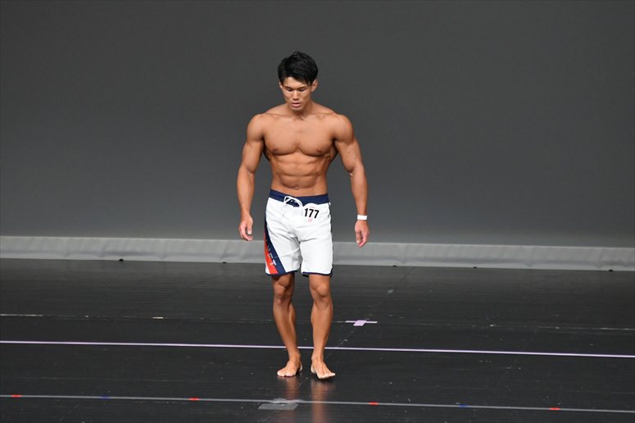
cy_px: 212
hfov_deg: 6.0
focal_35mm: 345
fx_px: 6083
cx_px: 318
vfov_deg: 4.0
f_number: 5.6
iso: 4000
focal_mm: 230
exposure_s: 1/400
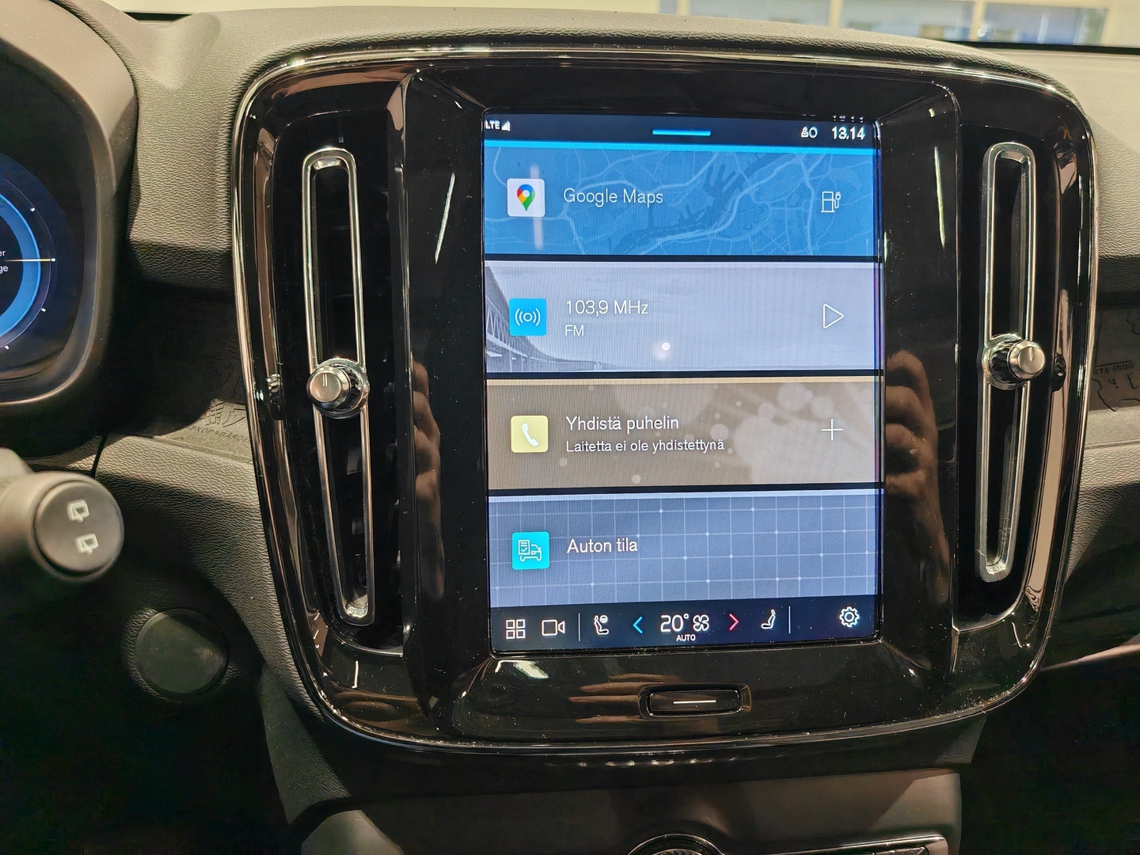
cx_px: 570
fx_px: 856
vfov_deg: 53.1
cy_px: 428
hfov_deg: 67.3
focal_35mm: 26
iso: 800
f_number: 1.6
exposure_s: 1/260
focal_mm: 5.4
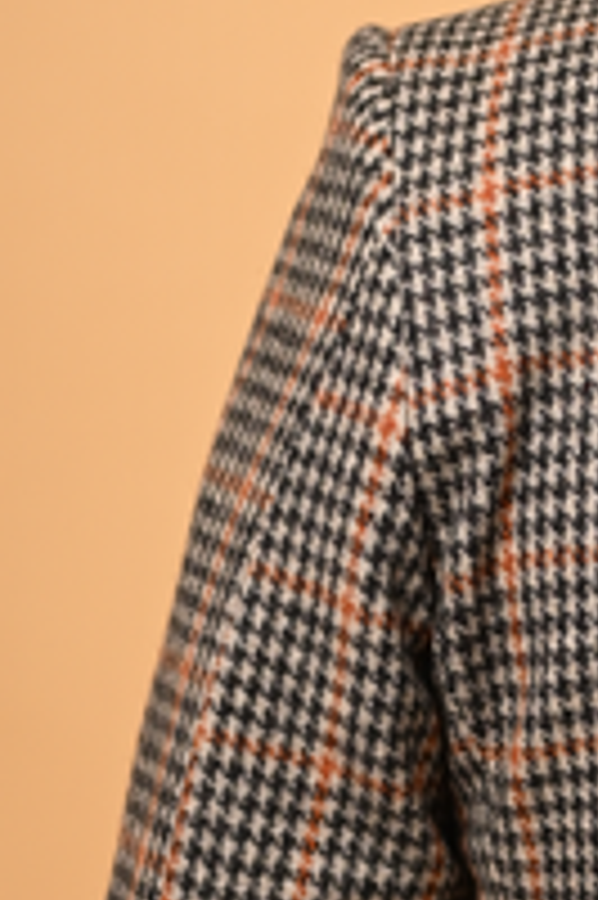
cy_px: 738
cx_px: 1045
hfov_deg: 4.9
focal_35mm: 275
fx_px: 6863
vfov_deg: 7.5
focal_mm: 50
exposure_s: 1/1250
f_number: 2.2
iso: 200
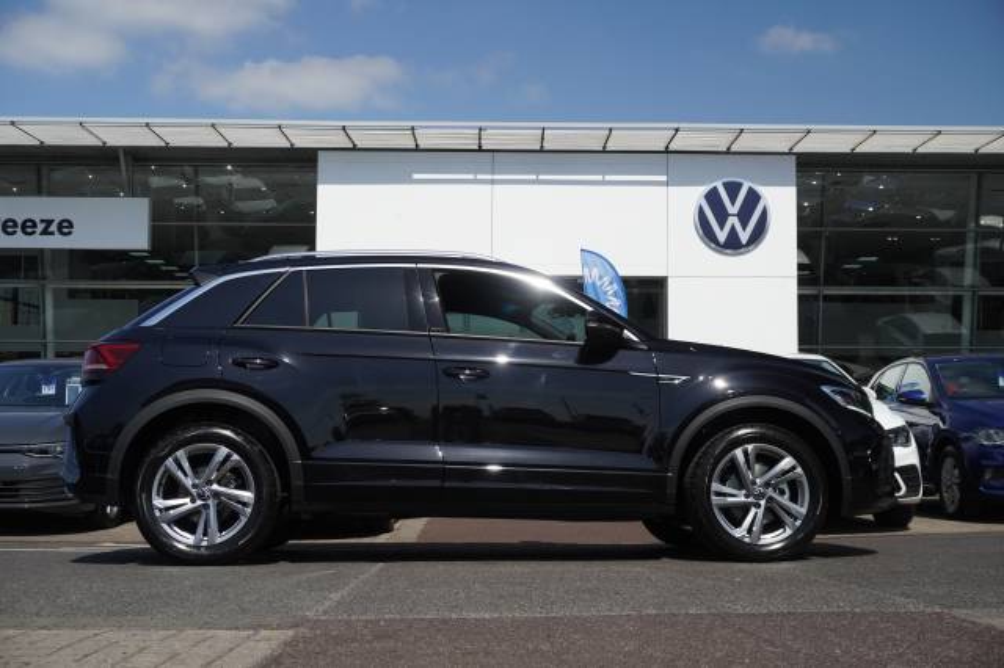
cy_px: 334
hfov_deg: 45.0
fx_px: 1212
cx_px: 502
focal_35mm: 44
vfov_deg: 30.8
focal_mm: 29
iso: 800
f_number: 8
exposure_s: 1/2000
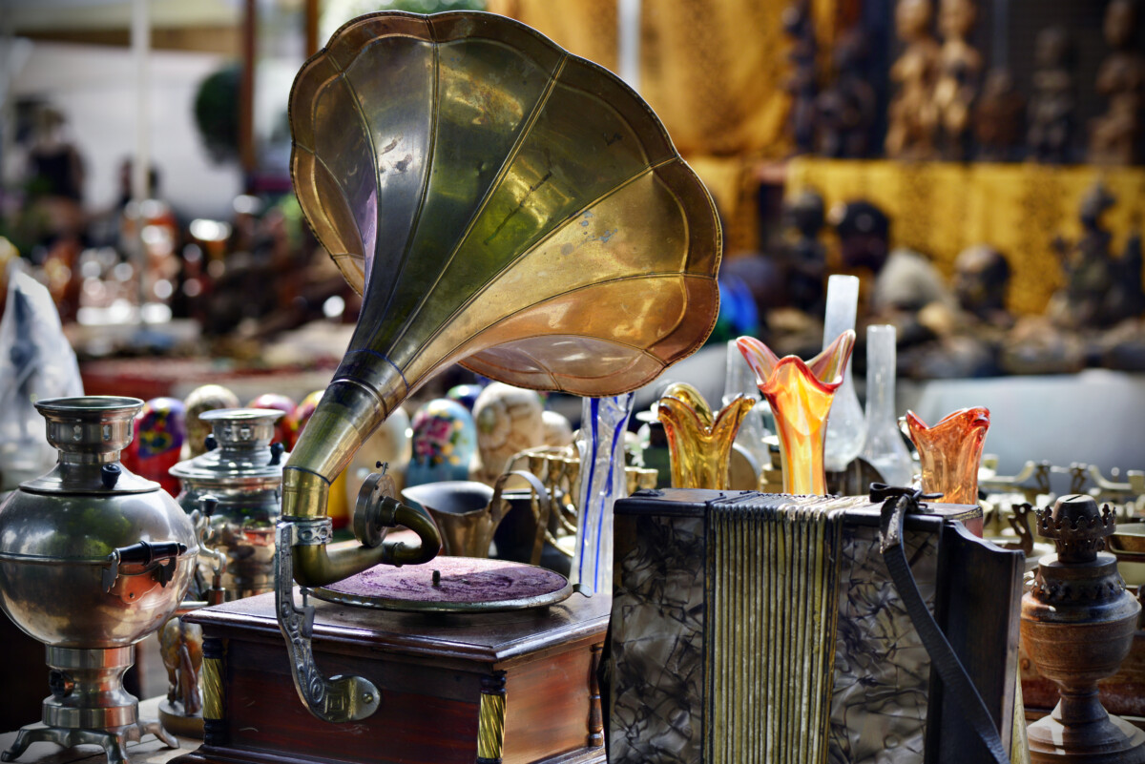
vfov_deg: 13.1
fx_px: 3341
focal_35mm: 105
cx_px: 572
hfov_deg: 19.4
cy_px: 382
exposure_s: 1/125
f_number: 5
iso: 100
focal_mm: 105
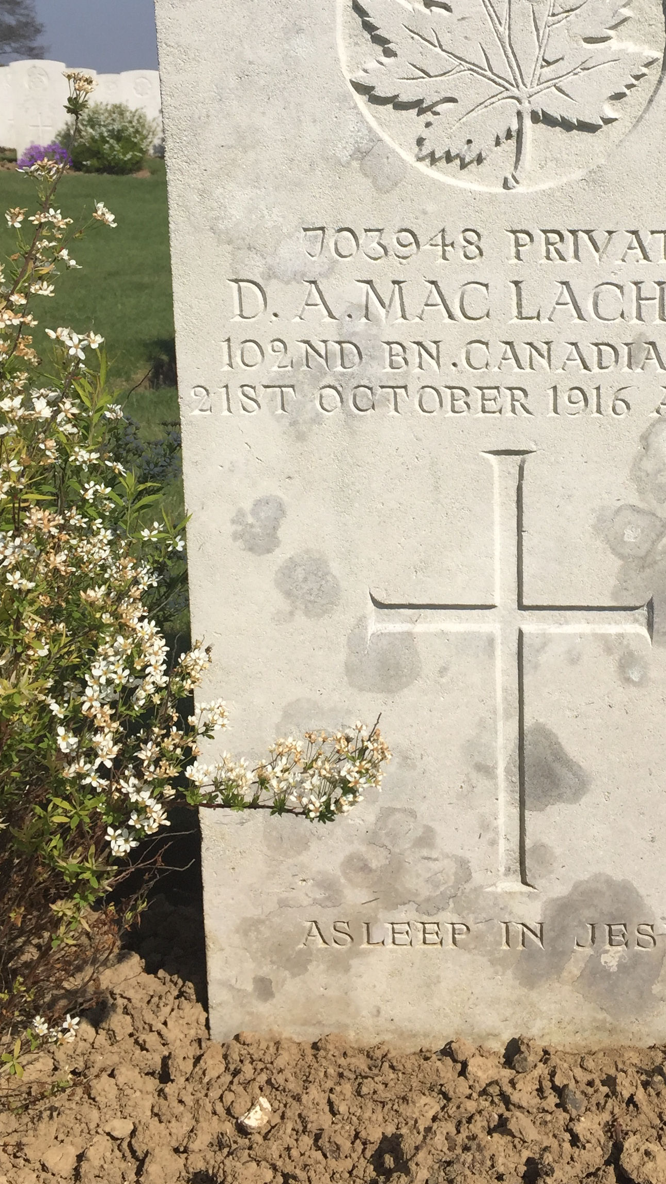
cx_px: 533
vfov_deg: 44.9
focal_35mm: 45
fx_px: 1413
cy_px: 409
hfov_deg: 26.0
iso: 32
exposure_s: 1/3968
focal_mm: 4.15
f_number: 2.2
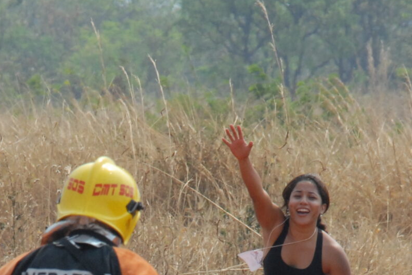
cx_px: 137
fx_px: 16658
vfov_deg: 0.9
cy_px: 434
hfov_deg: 1.4
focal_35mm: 1454
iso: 500
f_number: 13
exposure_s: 1/250
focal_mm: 300
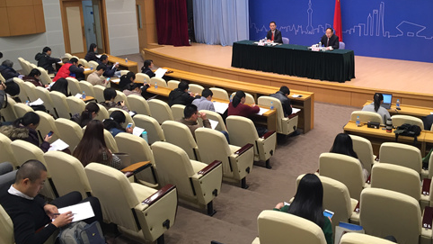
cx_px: 239
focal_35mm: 38
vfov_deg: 30.9
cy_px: 74
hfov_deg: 52.7
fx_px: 436
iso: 80
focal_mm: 4.15
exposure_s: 1/33
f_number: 2.2
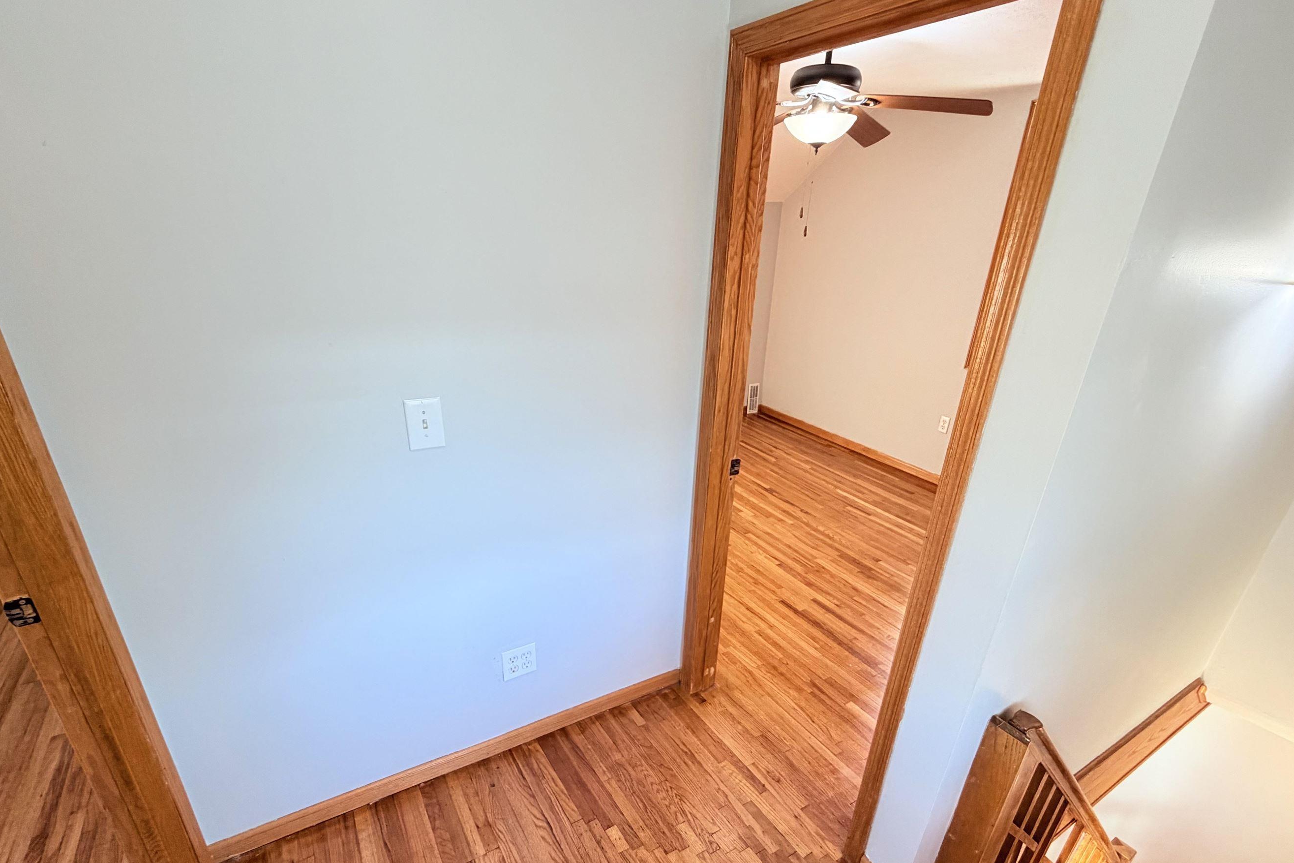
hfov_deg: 93.3
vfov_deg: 69.9
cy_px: 504
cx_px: 644
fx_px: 611
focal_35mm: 17
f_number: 2.2
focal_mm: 2.22
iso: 160
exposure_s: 1/60
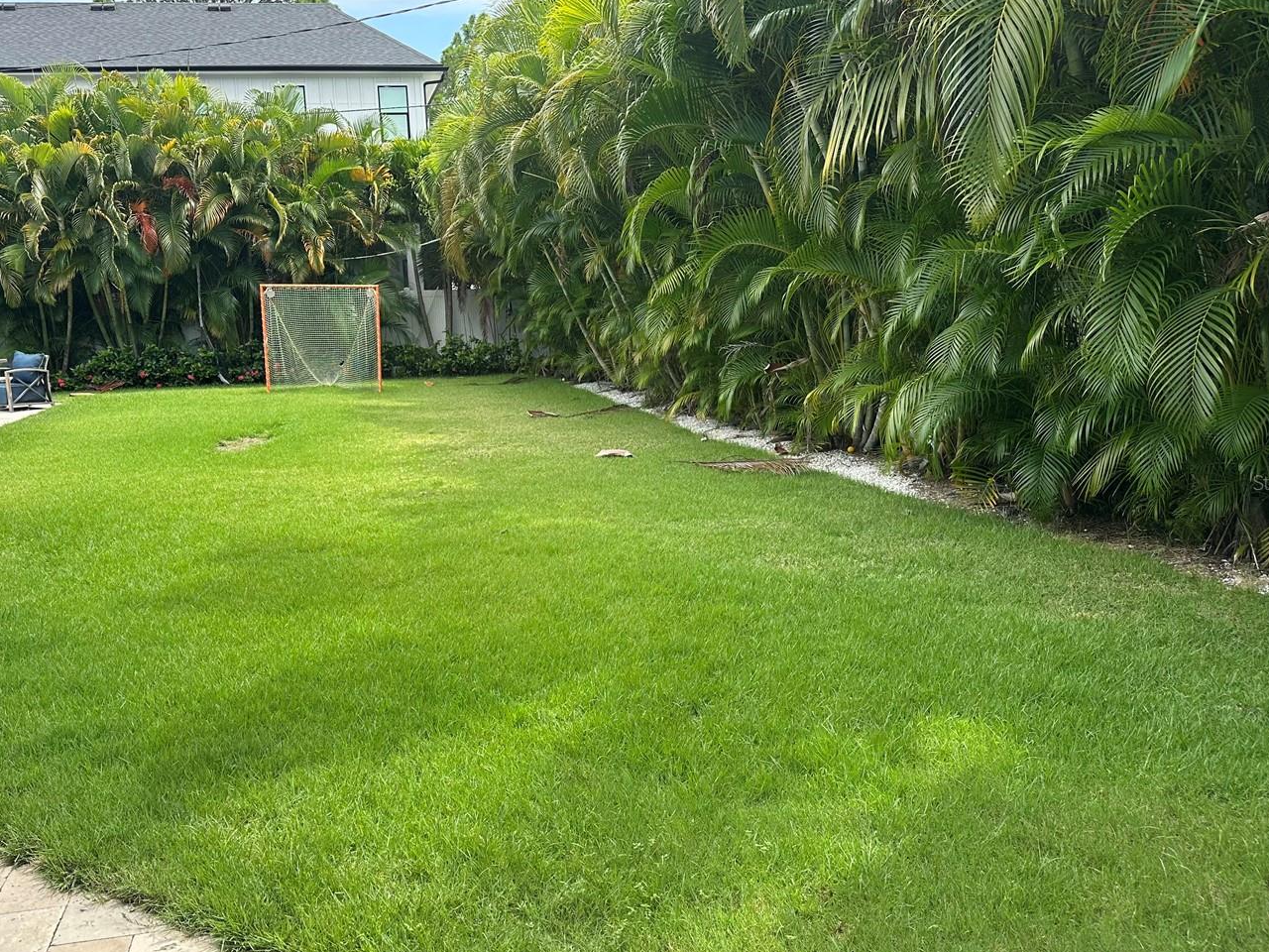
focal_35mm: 30
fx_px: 1100
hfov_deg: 59.8
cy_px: 482
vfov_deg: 46.8
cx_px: 553
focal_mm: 6.86
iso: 80
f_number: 1.78
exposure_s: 1/1119
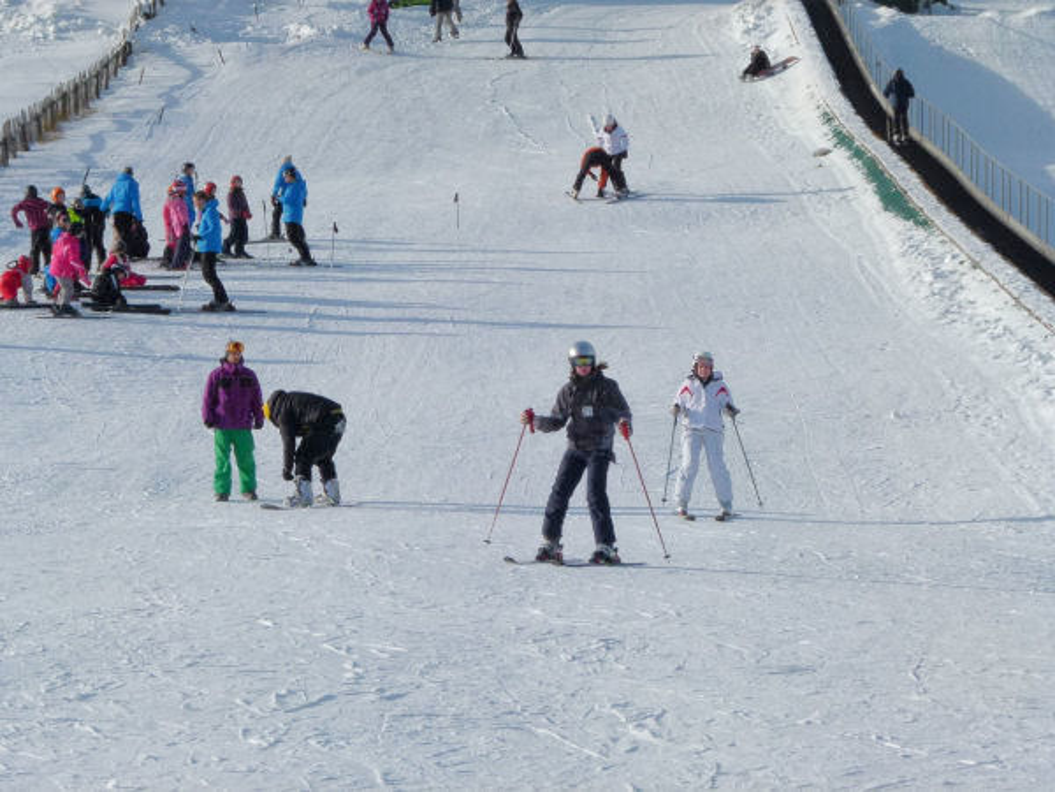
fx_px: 5090
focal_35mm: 167
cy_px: 396
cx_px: 528
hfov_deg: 11.8
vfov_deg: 8.9
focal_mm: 30
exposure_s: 1/500
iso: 100
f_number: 7.1
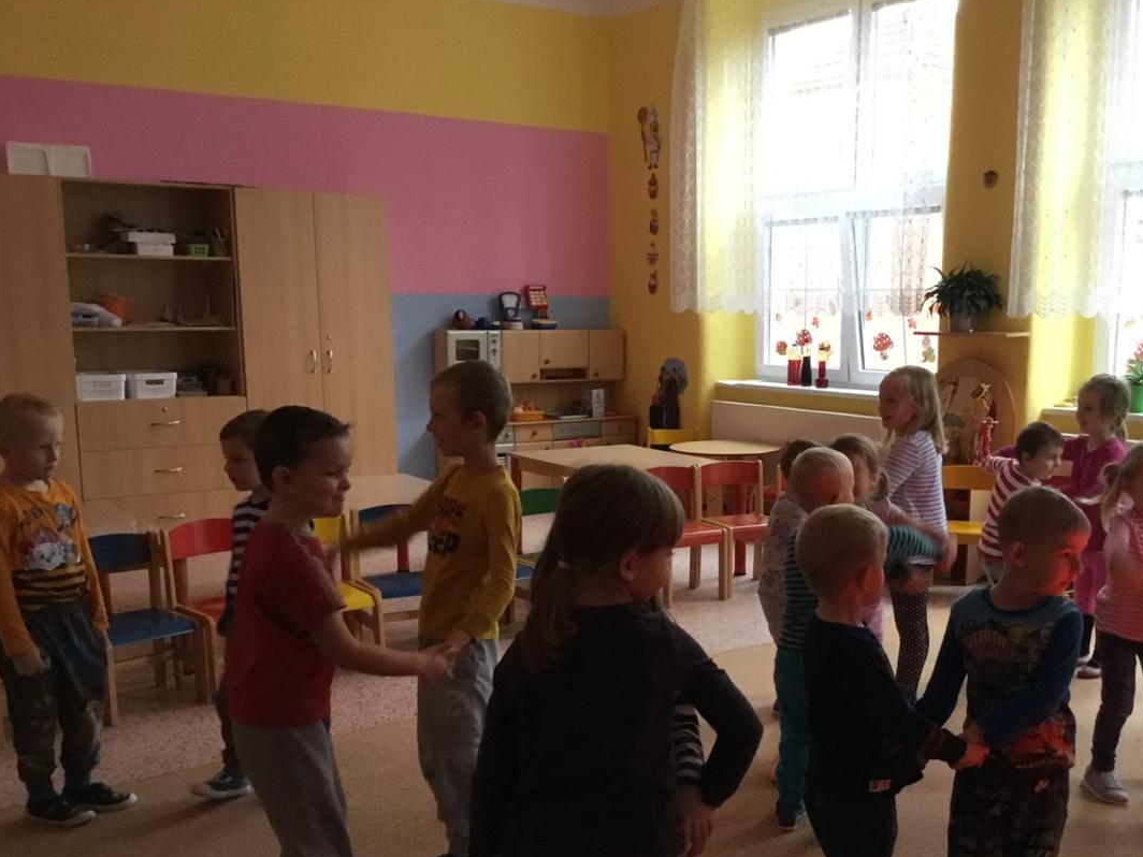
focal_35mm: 39
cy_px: 534
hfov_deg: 47.5
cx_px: 698
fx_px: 1288
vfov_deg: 36.6
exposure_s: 1/33
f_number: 2.4
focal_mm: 3.3
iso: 200
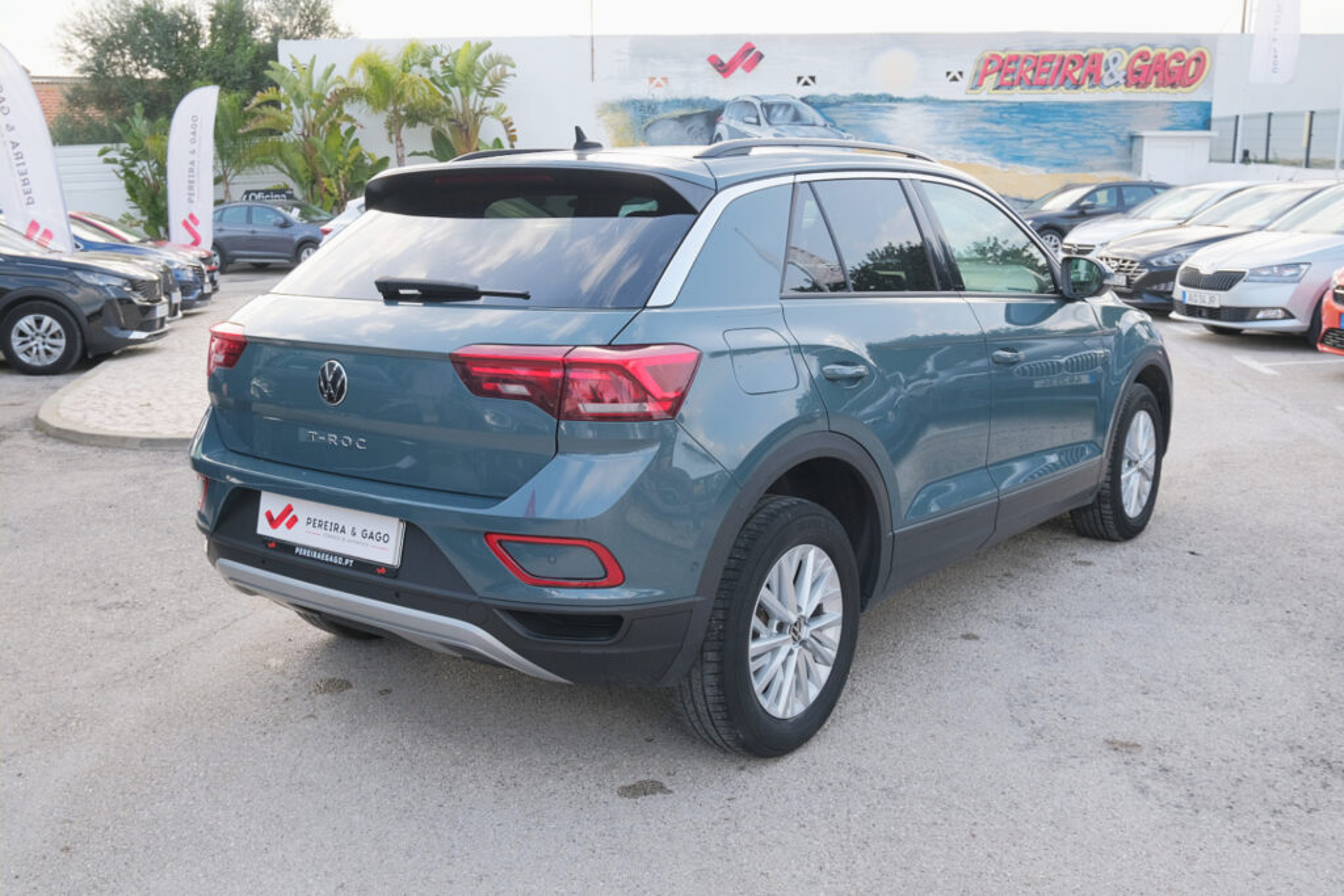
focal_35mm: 35
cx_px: 672
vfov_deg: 37.9
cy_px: 448
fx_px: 1307
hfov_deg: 54.4
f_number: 8
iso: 400
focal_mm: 23.5
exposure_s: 1/100
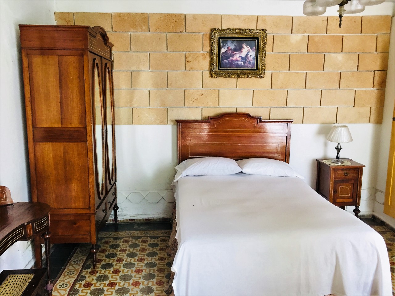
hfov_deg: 61.7
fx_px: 331
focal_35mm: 29
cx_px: 198
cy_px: 148
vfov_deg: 48.2
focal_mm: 4.15
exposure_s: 1/30
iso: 50
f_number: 2.2
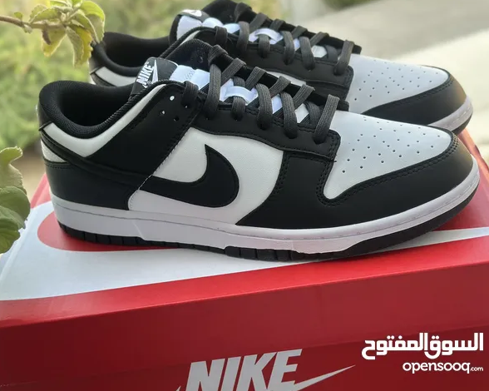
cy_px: 194
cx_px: 237
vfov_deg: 29.7
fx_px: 738
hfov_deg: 36.7
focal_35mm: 51
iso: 80
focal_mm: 6.86
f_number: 1.78
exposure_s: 1/251
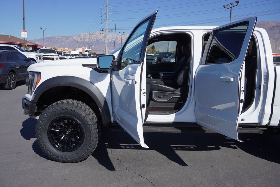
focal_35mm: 33
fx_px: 257
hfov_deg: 57.2
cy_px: 94
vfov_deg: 40.0
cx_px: 140
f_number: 8
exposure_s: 1/320
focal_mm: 22
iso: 100
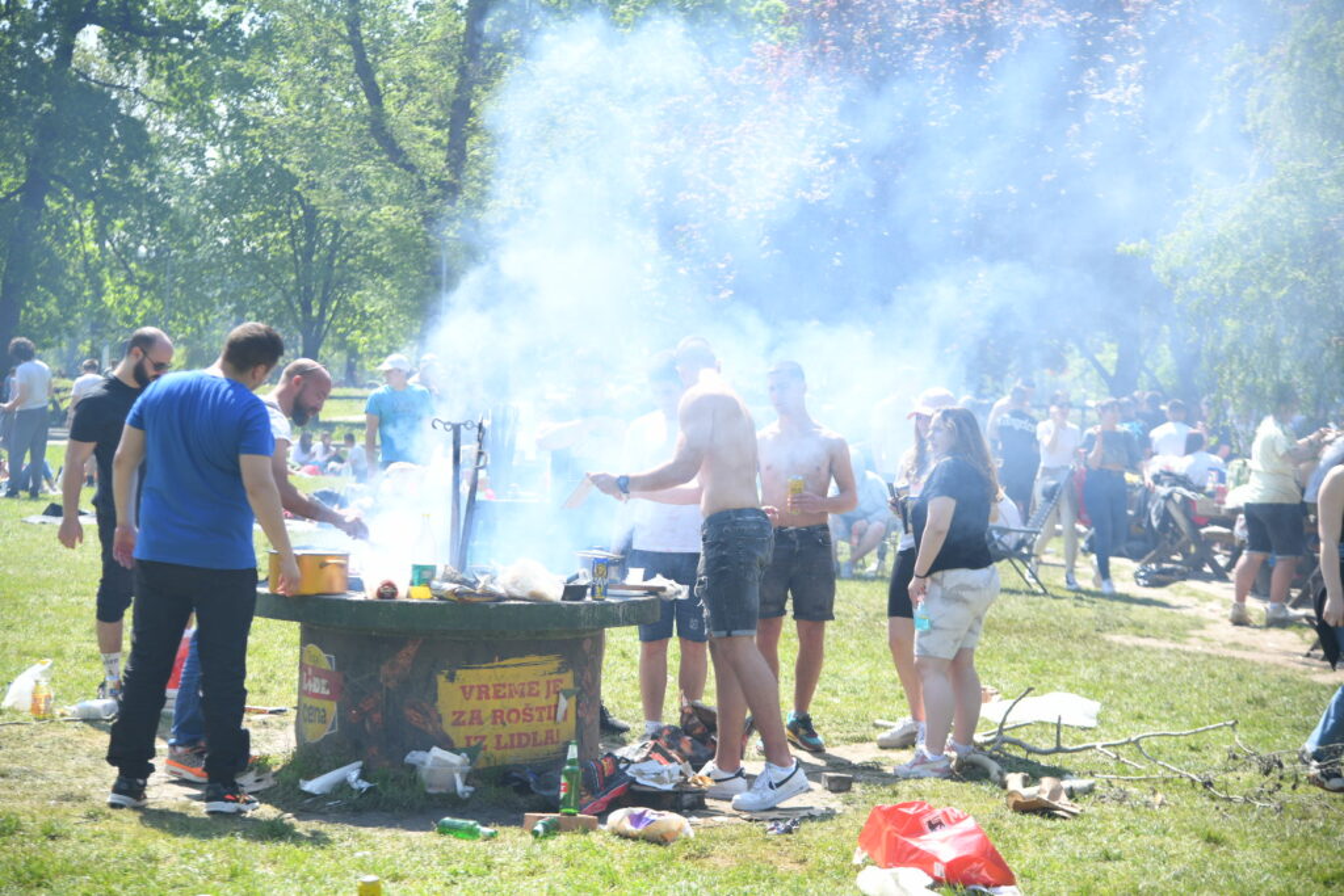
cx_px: 672
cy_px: 448
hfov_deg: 27.0
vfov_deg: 18.2
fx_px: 2800
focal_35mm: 75
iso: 400
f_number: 4
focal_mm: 75
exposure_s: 1/1250
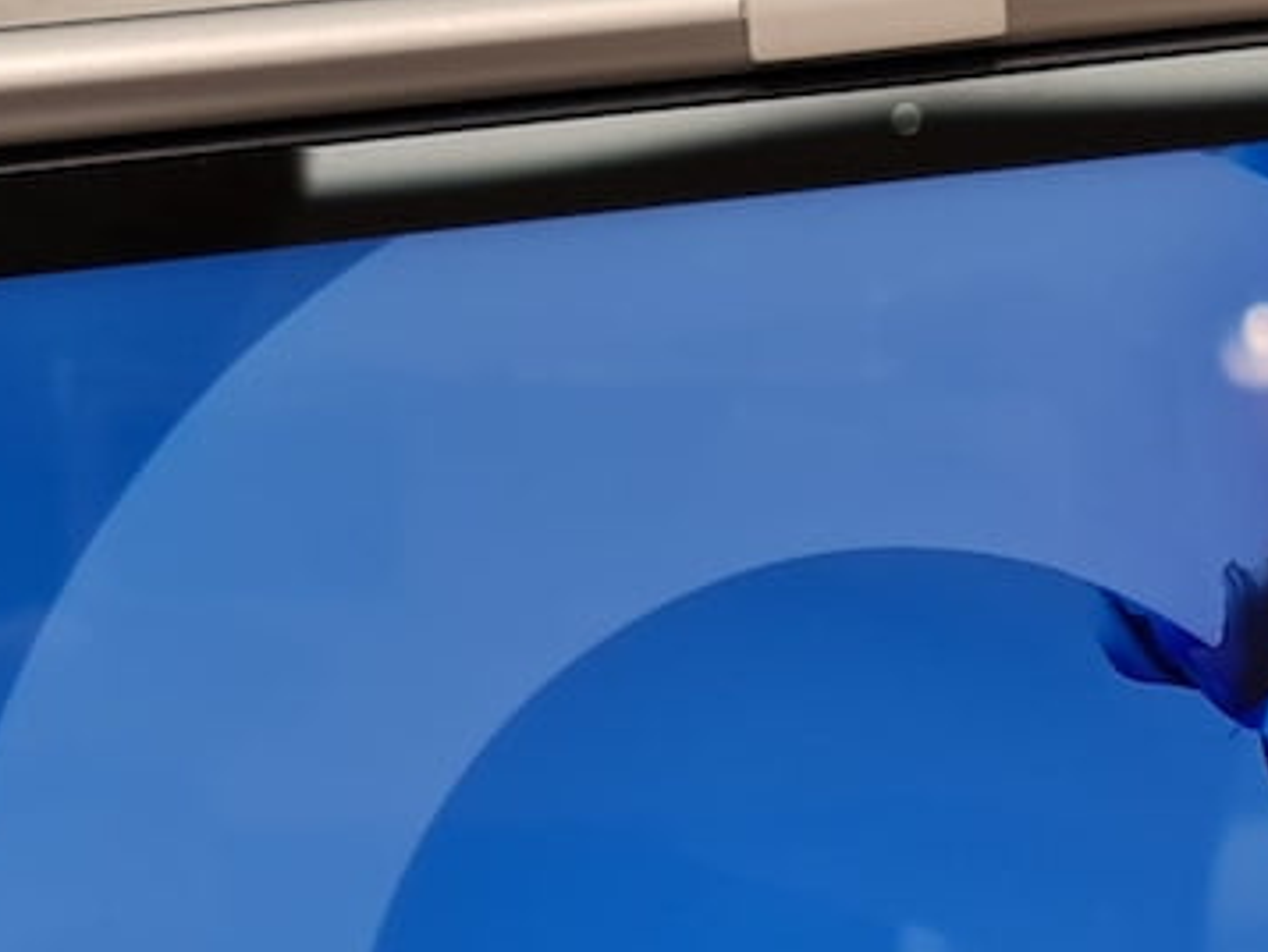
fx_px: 4104
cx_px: 973
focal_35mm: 112
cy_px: 1638
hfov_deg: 17.4
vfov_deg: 12.3
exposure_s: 1/100
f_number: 1.8
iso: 50
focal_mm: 7
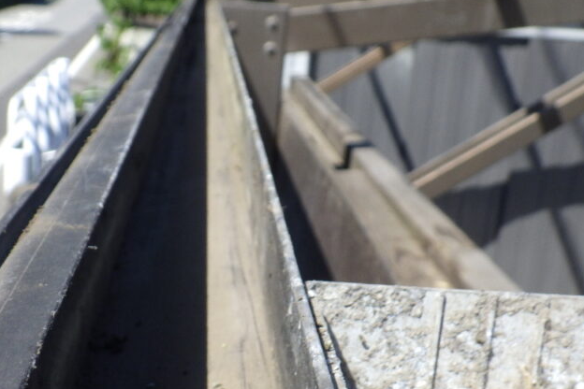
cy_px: 265
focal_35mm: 58
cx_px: 208
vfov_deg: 23.3
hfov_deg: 34.2
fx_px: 941
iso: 125
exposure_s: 1/500
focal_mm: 6.1
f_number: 4.6
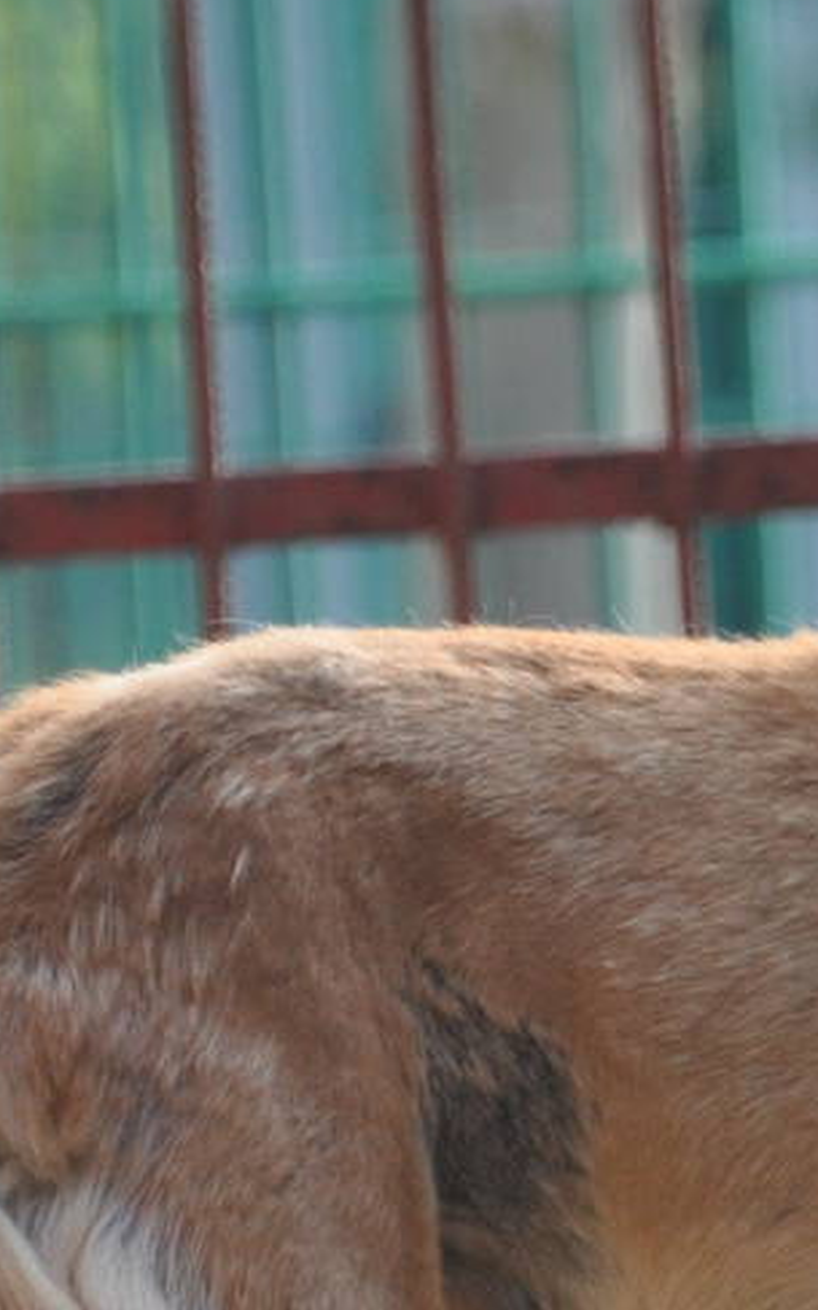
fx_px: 53765
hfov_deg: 0.9
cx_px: 961
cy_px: 1085
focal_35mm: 1506
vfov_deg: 1.4
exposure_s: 1/800
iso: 800
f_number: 5.6
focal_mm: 300
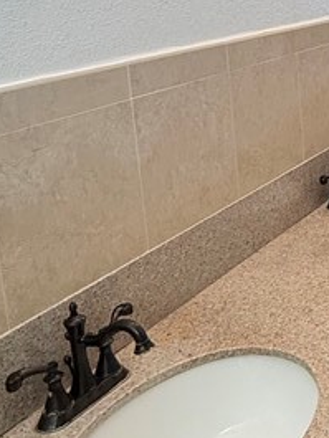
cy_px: 64
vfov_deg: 34.0
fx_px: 684
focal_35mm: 54
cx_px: 441
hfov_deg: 23.5
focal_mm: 2.22
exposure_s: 1/120
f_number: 2.2
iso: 320
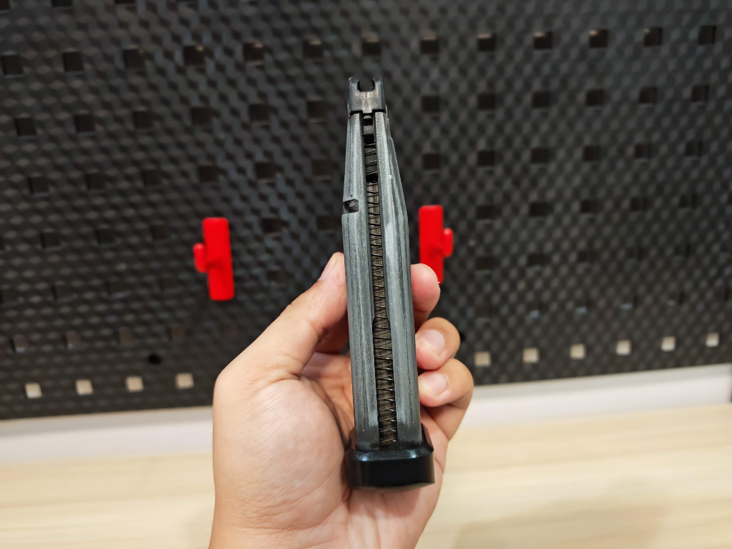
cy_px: 274
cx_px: 366
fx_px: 508
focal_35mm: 24
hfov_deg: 71.6
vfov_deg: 56.8
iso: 500
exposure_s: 1/67
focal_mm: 6.83
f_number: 2
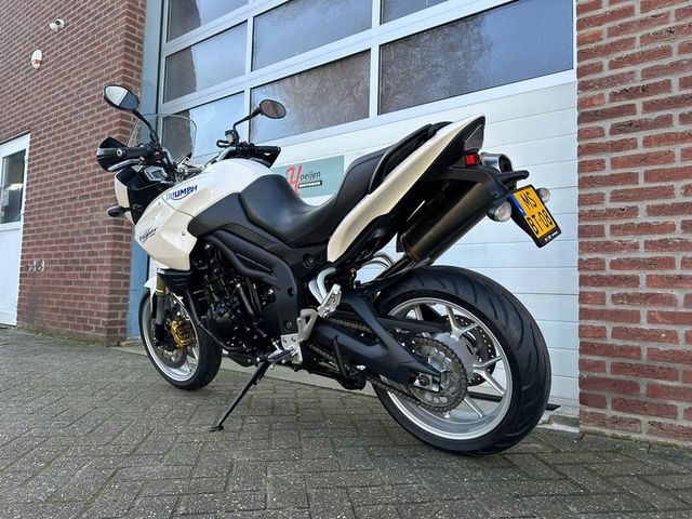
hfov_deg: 71.6
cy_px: 260
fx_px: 480
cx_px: 346
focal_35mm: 24
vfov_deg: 56.8
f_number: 1.78
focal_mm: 6.86
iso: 80
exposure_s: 1/587
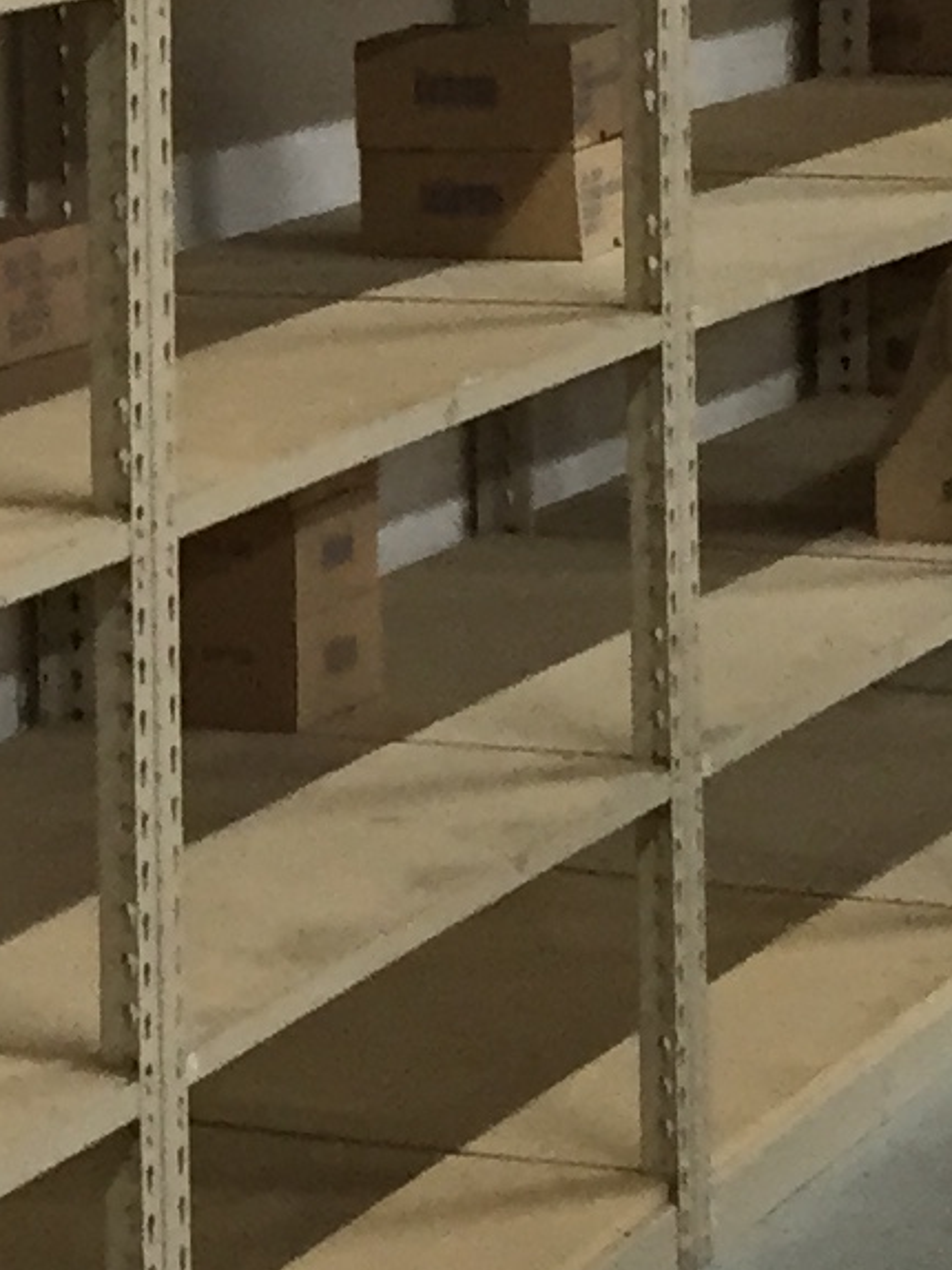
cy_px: 102
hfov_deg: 8.6
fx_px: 6055
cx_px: -870
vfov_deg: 11.9
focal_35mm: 165
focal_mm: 4.15
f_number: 2.2
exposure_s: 1/30
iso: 100
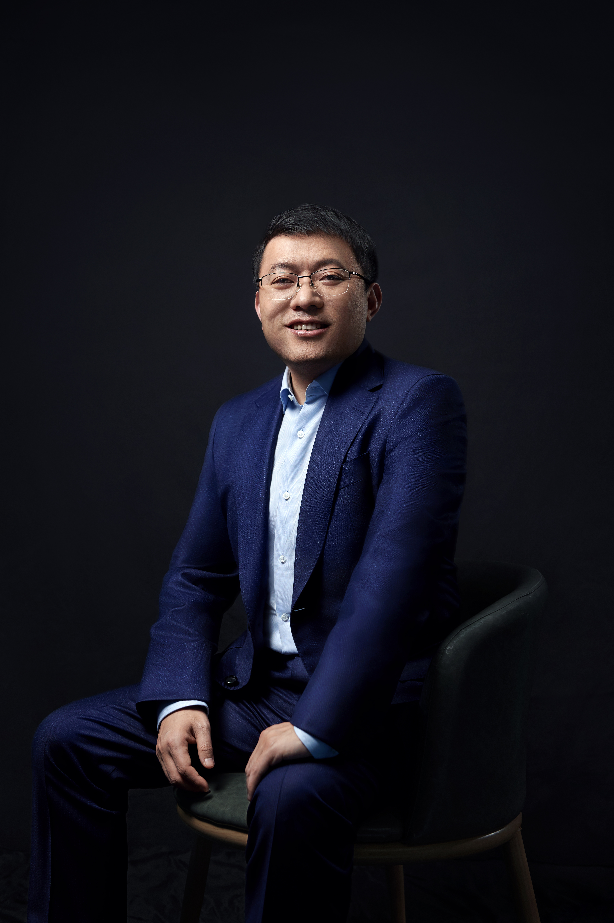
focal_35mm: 50
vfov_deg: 39.6
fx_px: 1281
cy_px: 462
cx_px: 307
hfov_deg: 27.0
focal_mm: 50
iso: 200
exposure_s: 1/160
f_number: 5
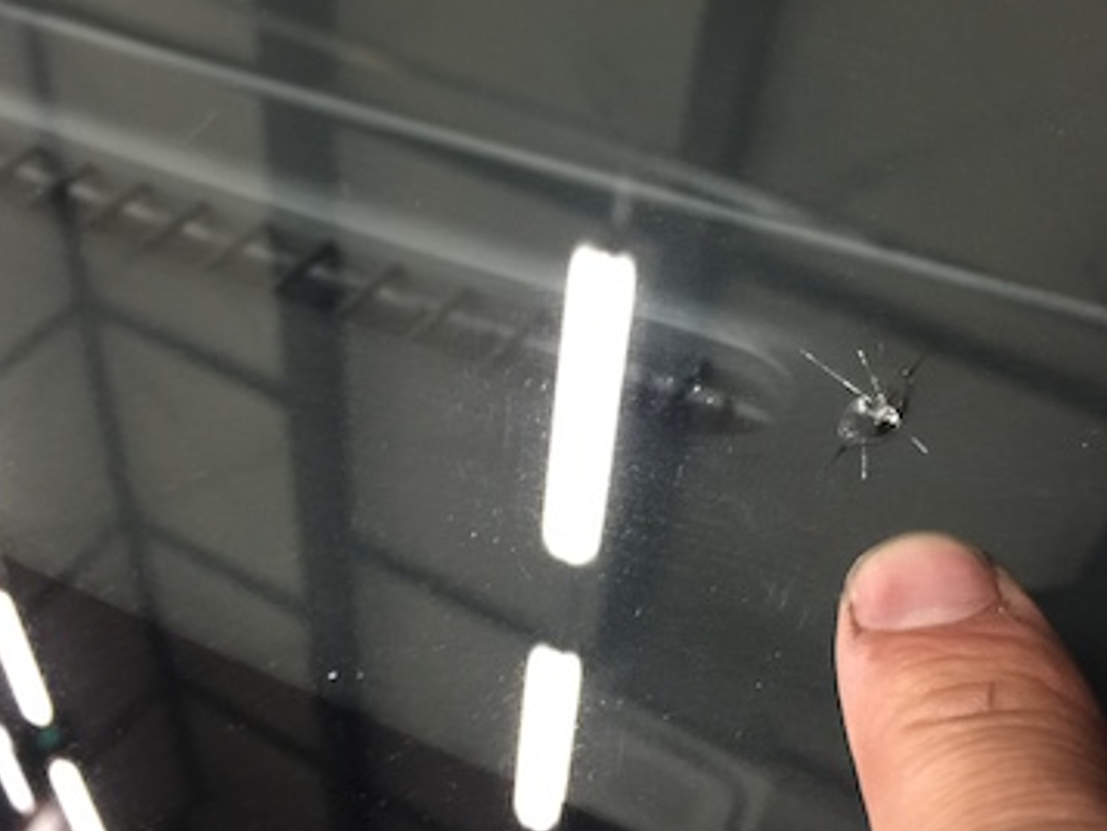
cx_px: 614
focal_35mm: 39
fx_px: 1248
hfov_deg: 47.8
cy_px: 394
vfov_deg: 36.8
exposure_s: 1/4
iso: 64
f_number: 2.2
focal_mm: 4.15
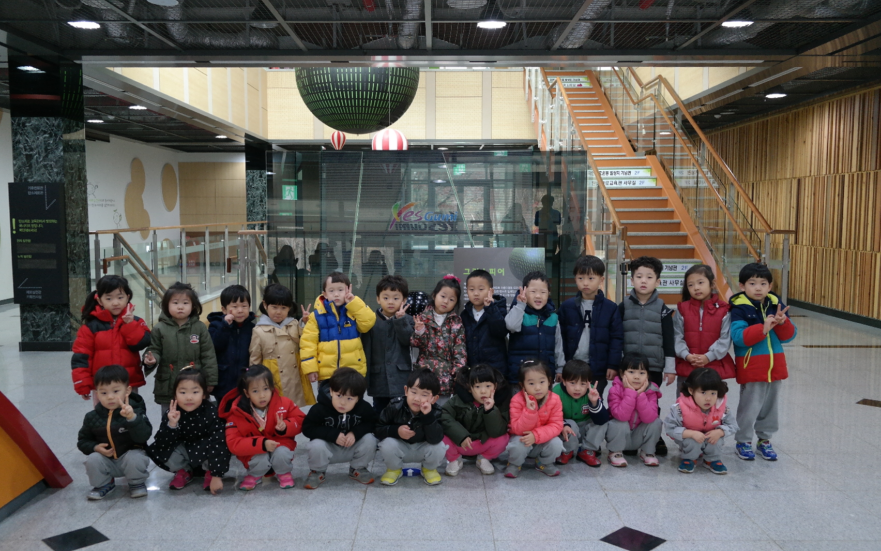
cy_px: 280
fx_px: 744
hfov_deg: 61.2
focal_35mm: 31
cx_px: 439
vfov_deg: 40.6
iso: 800
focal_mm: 20
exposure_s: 1/40
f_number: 3.5
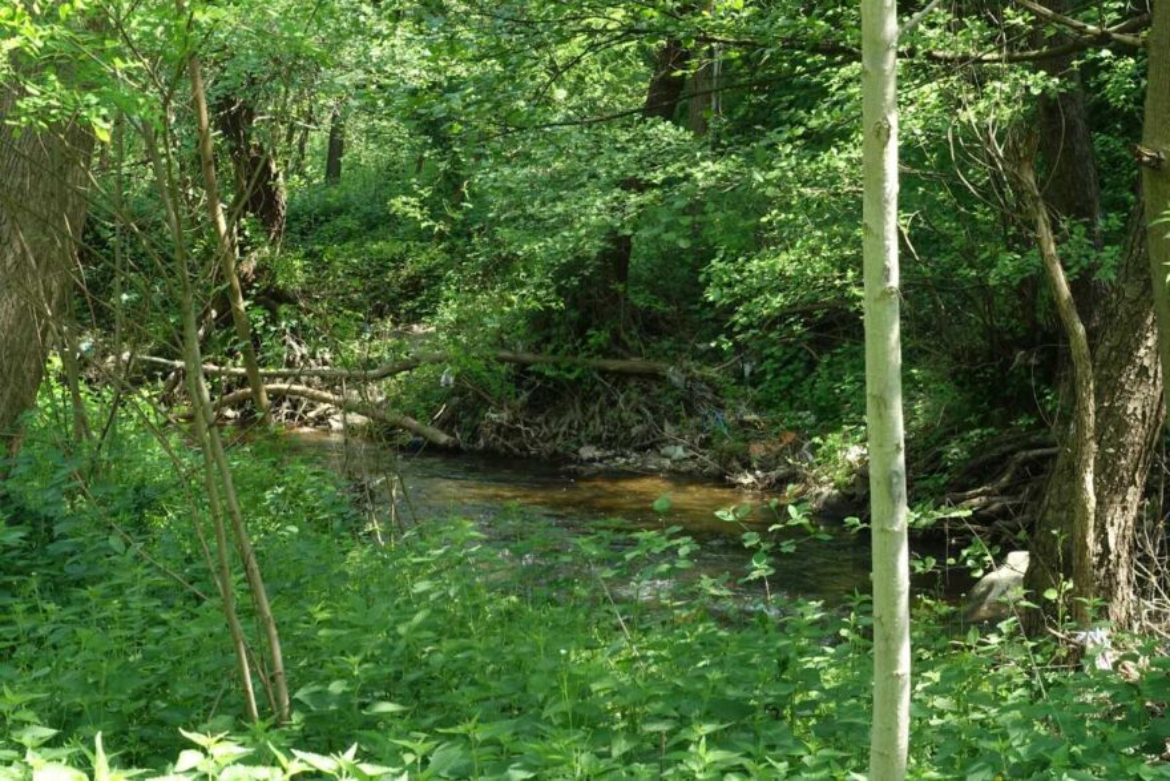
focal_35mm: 70
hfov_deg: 28.8
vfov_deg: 19.5
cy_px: 390
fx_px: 2275
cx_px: 585
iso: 250
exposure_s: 1/80
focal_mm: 25.7
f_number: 6.3
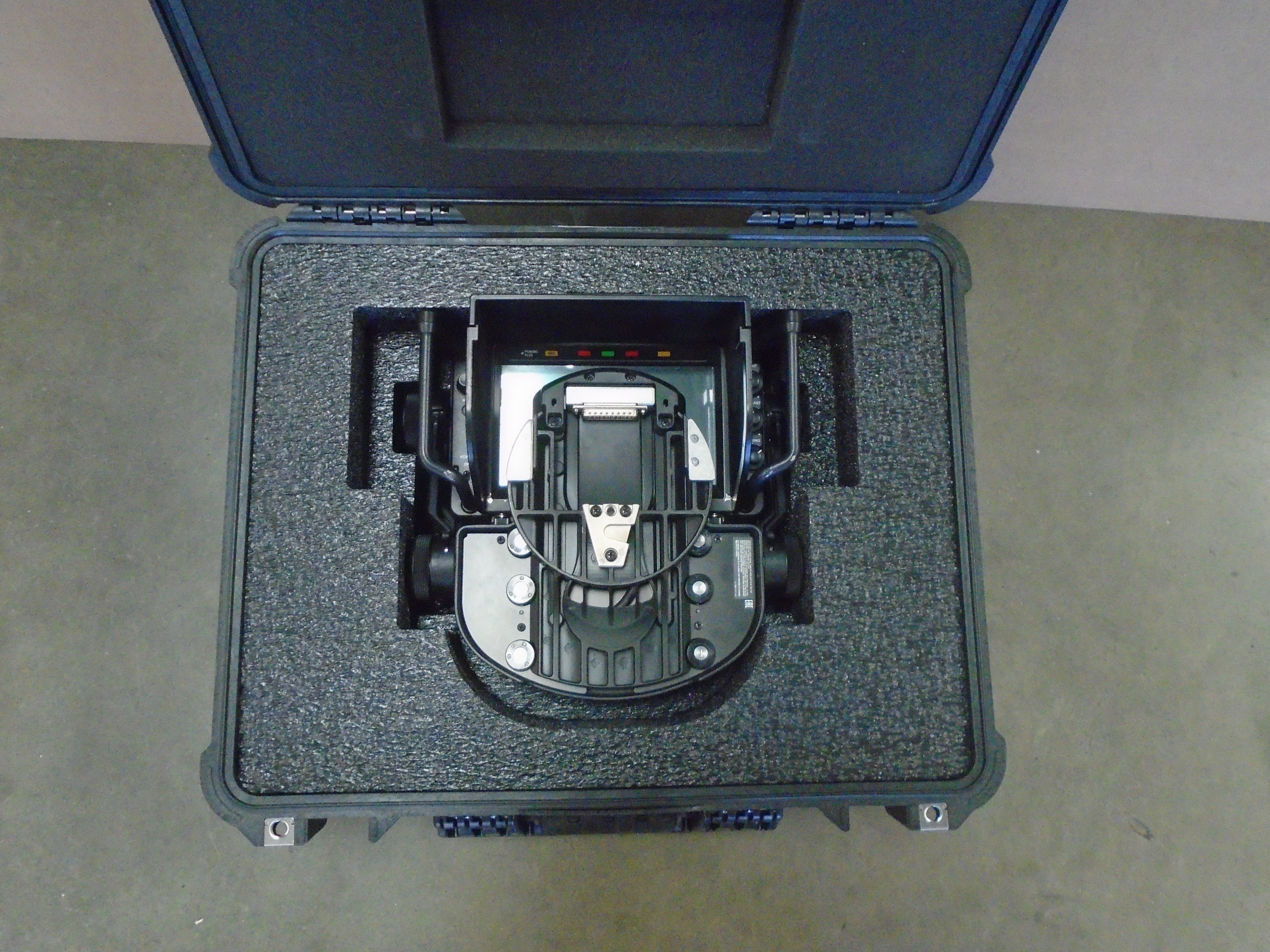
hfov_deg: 67.3
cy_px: 476
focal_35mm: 26
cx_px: 635
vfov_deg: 53.1
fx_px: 954
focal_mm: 4.6
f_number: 3.2
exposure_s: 1/50
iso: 800
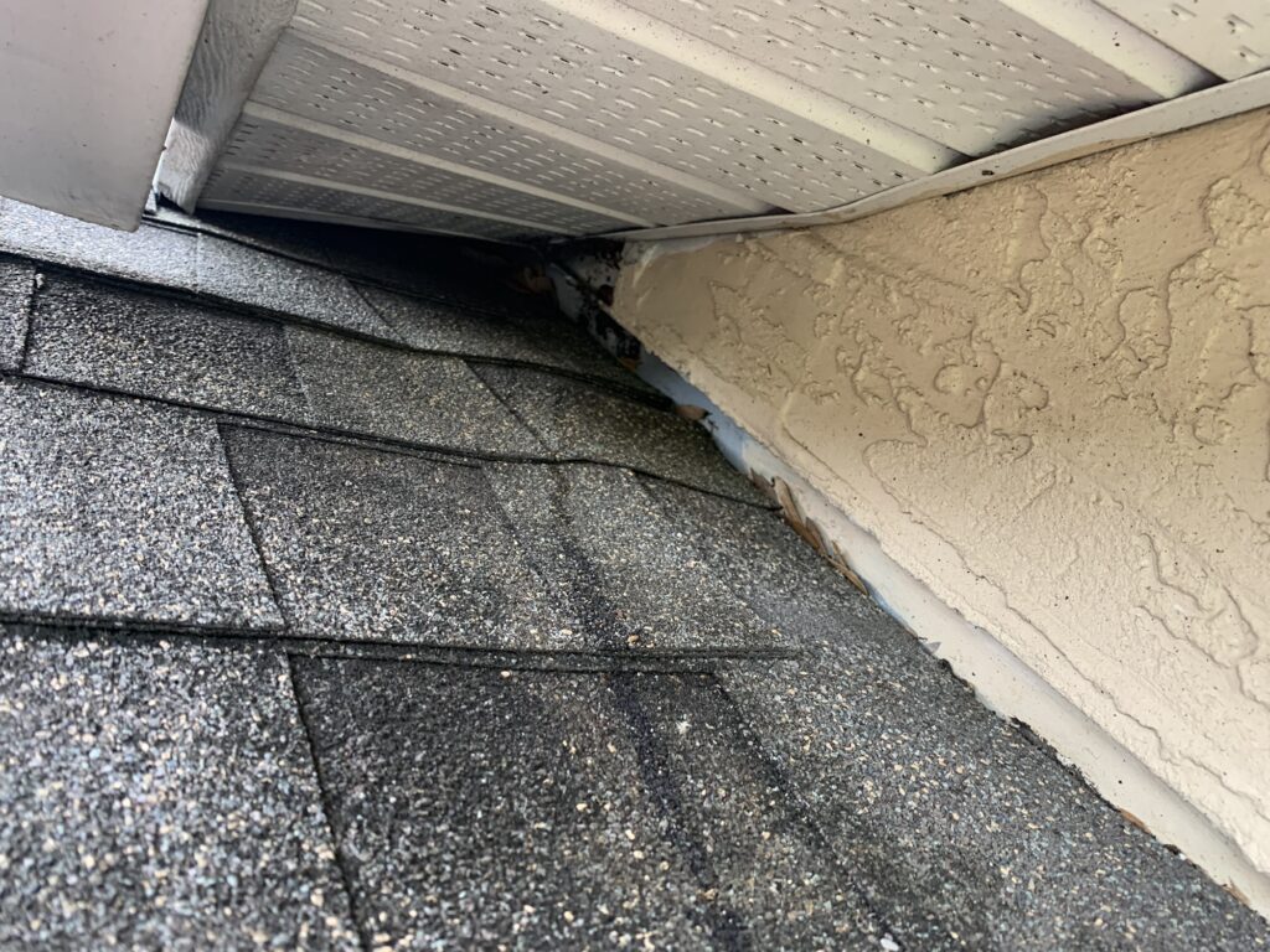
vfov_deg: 53.1
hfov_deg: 67.3
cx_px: 635
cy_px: 476
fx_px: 954
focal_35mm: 26
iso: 100
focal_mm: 4.25
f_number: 1.8
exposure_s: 1/76
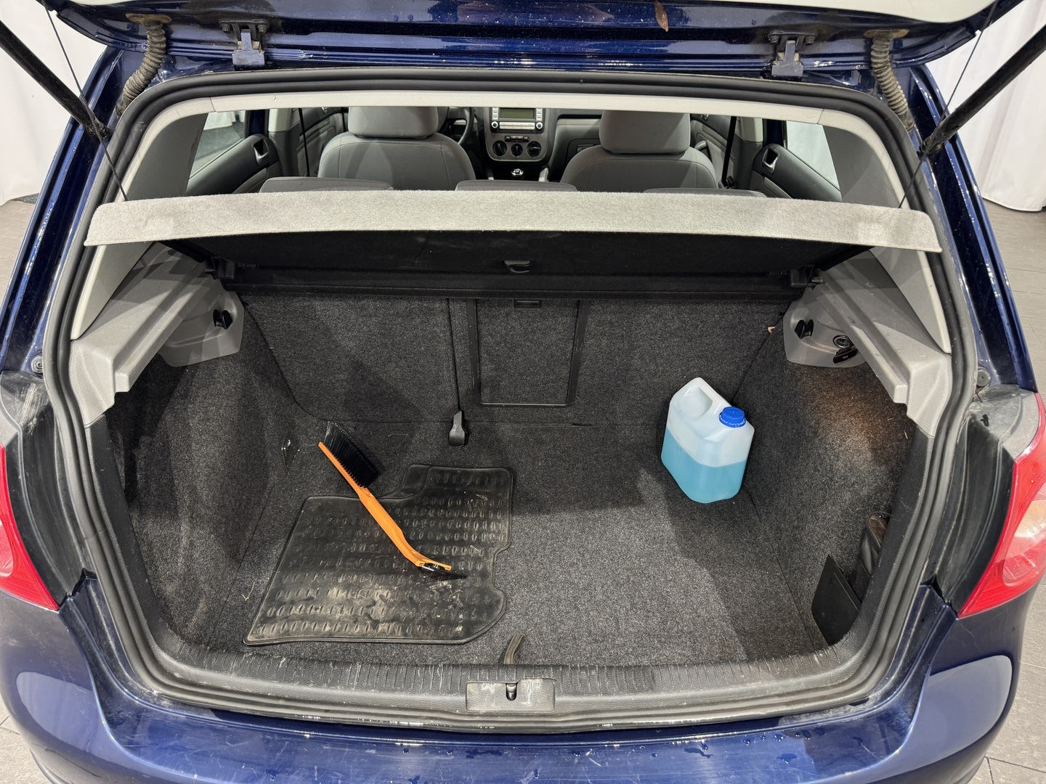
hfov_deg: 71.6
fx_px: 725
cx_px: 523
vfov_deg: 56.8
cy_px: 392
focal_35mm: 24
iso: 160
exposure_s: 1/50
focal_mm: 6.76
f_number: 1.78
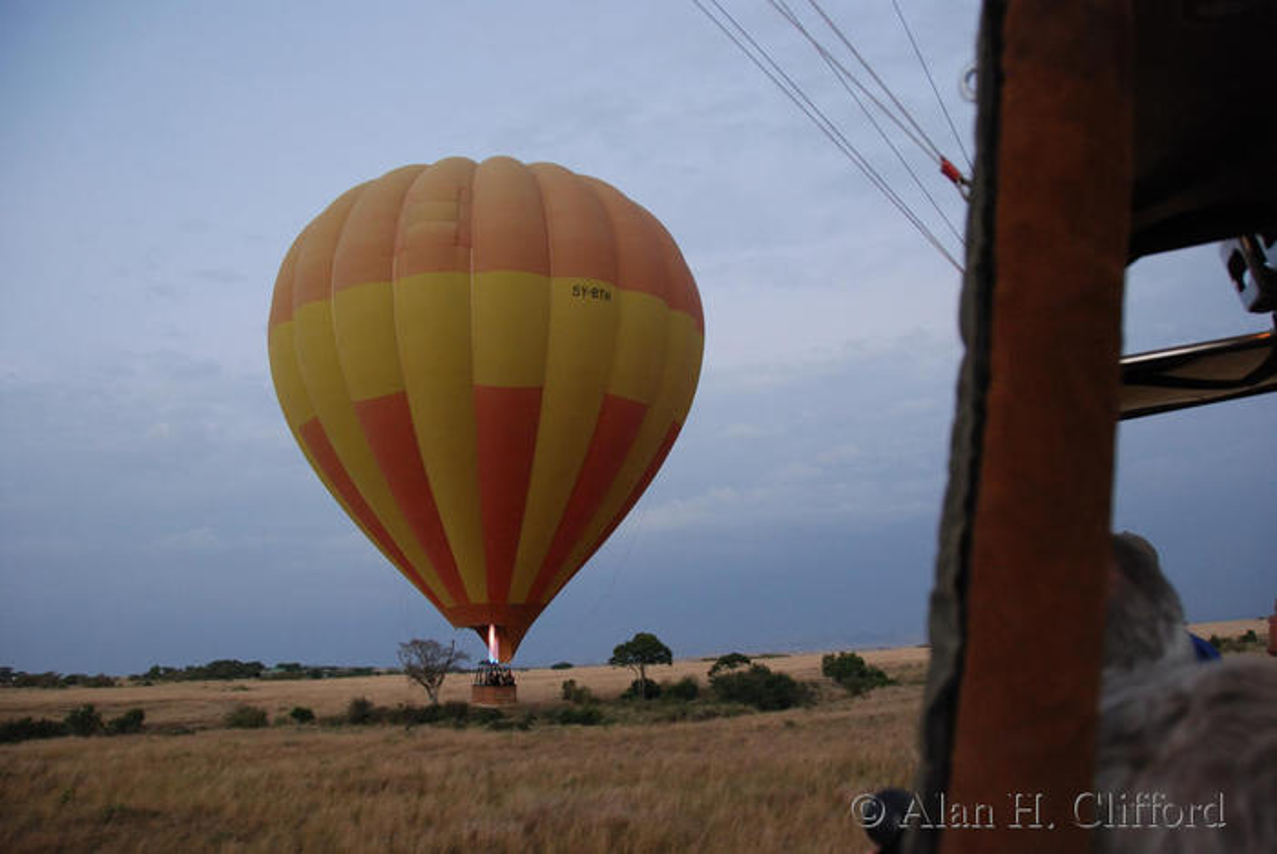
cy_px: 427
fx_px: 959
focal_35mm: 27
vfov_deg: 48.0
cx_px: 638
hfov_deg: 67.3
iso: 800
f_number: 3.5
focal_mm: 18
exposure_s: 1/30
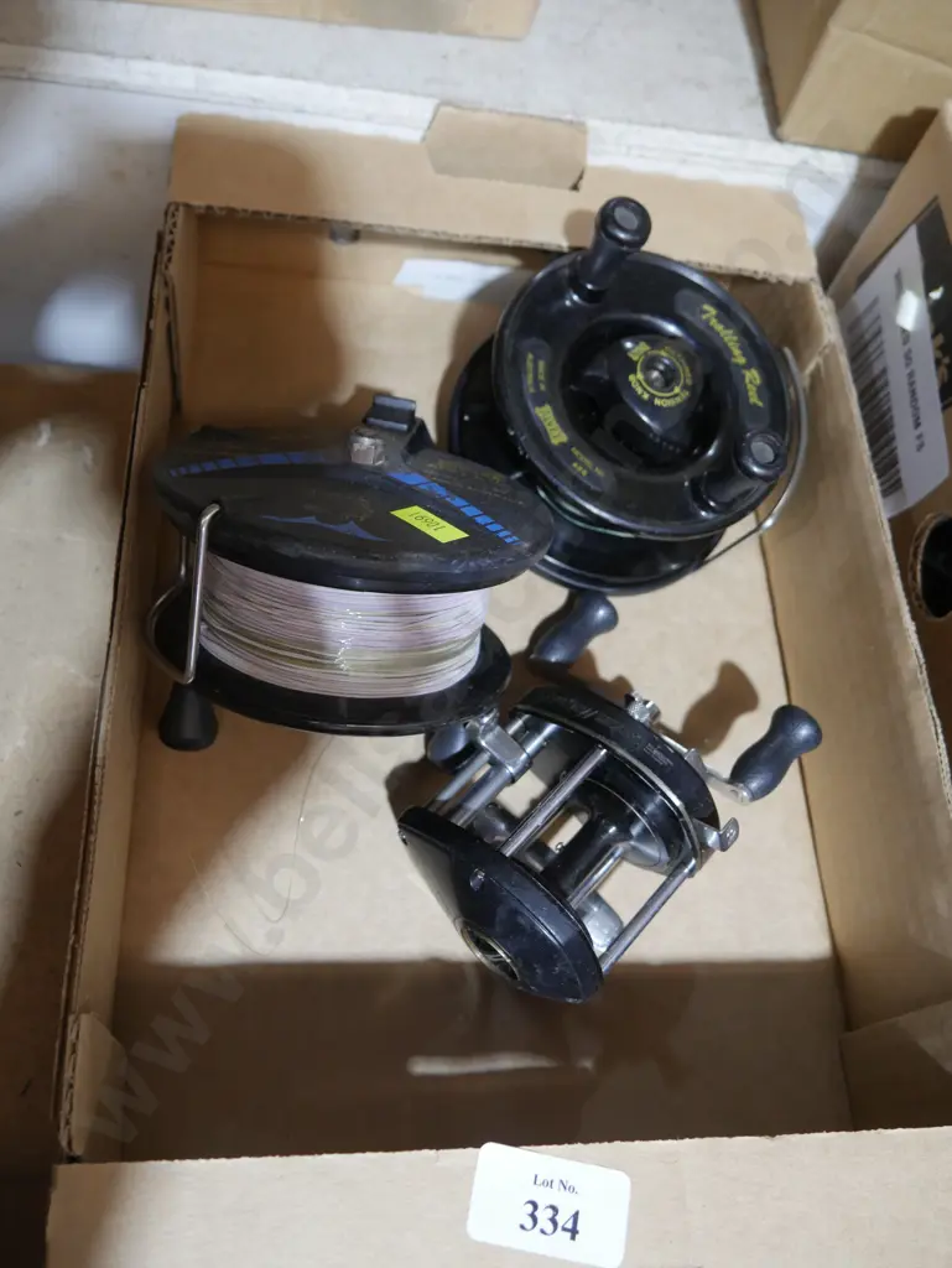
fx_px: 1099
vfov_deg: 59.9
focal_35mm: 30
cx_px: 476
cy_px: 634
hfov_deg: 46.8
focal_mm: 15
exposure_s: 1/60
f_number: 3.6
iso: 1000
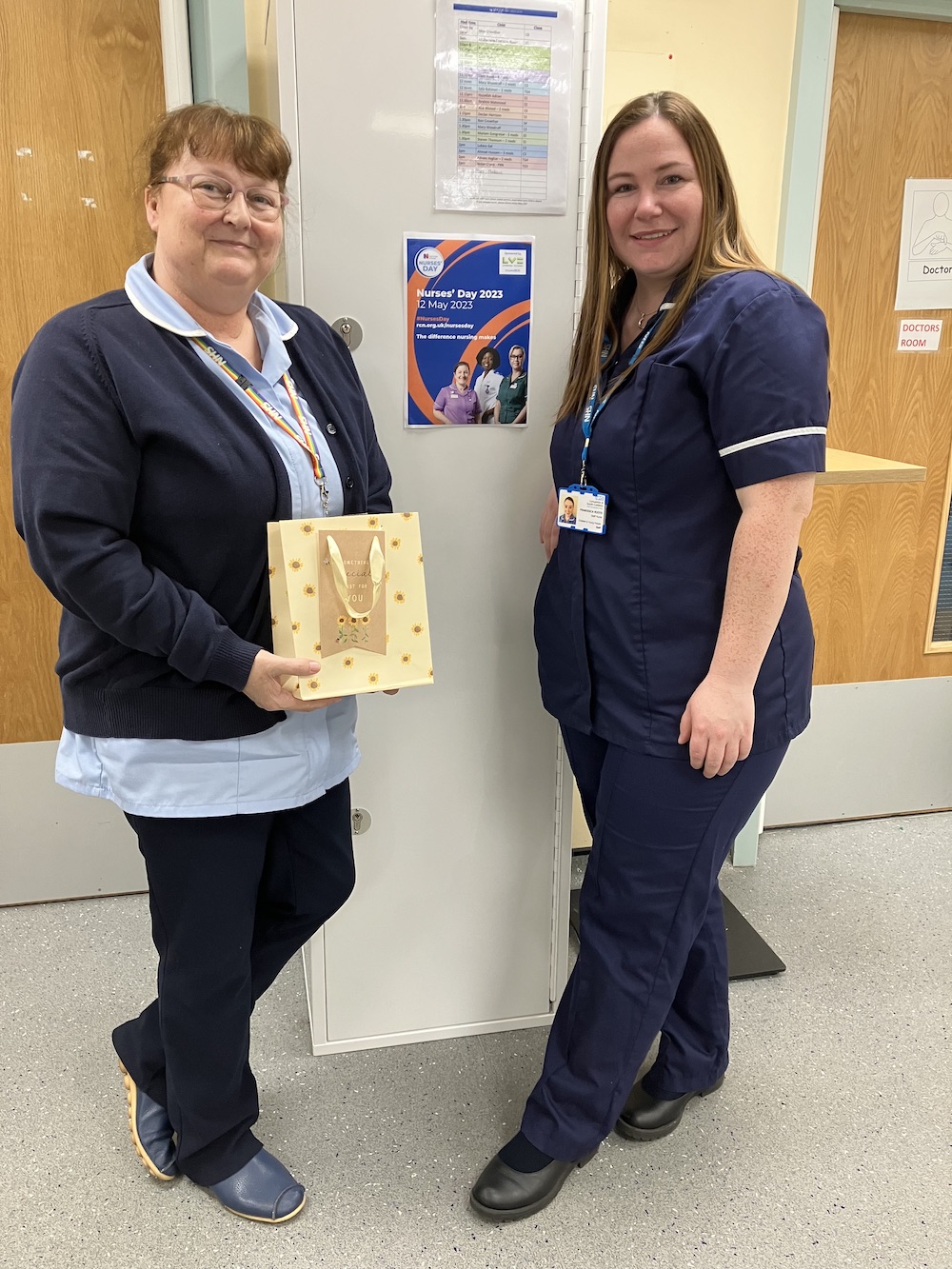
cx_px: 476
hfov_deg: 49.8
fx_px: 1027
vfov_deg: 63.4
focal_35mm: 28
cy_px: 634
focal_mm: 3.99
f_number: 1.8
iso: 80
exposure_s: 1/50
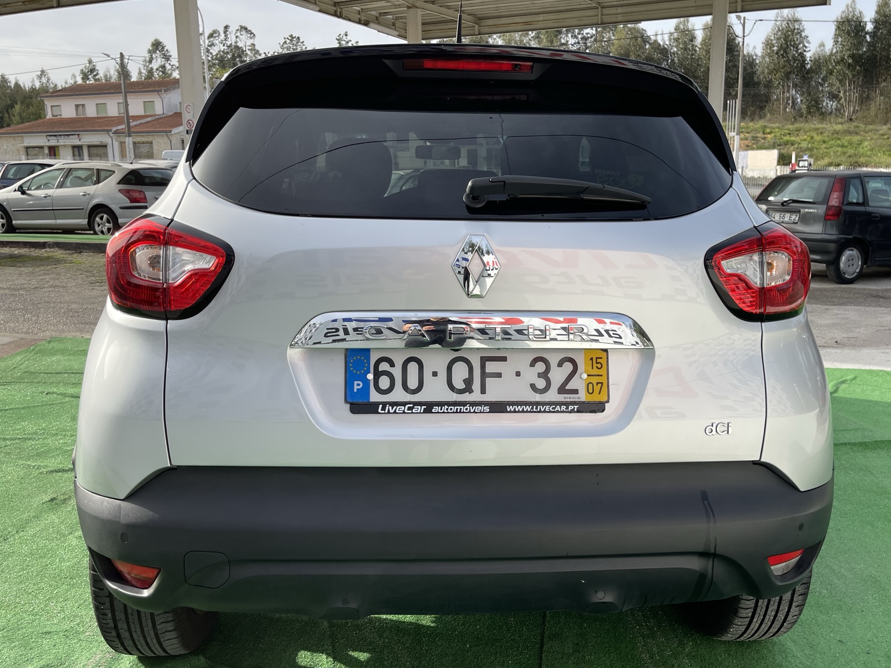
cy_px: 329
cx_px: 479
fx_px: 824
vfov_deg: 44.2
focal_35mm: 32
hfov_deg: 56.8
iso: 32
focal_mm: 5.1
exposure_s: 1/1715
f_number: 1.6
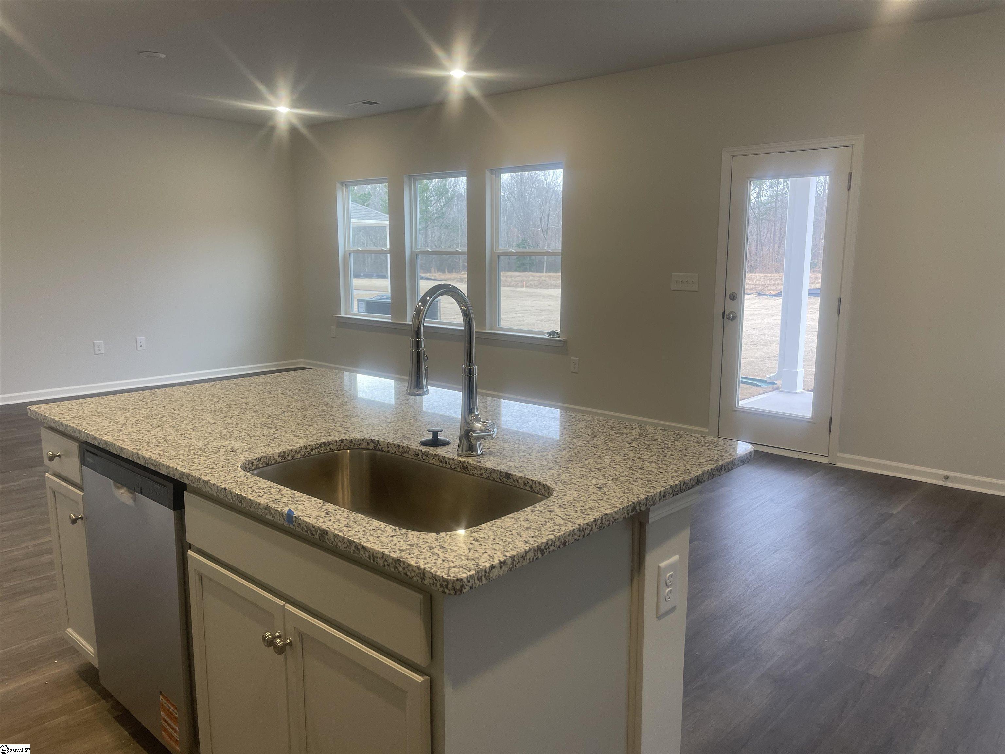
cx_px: 502
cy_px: 377
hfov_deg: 69.4
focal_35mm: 25
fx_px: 726
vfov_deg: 54.9
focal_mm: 5.1
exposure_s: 1/120
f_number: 1.6
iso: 125
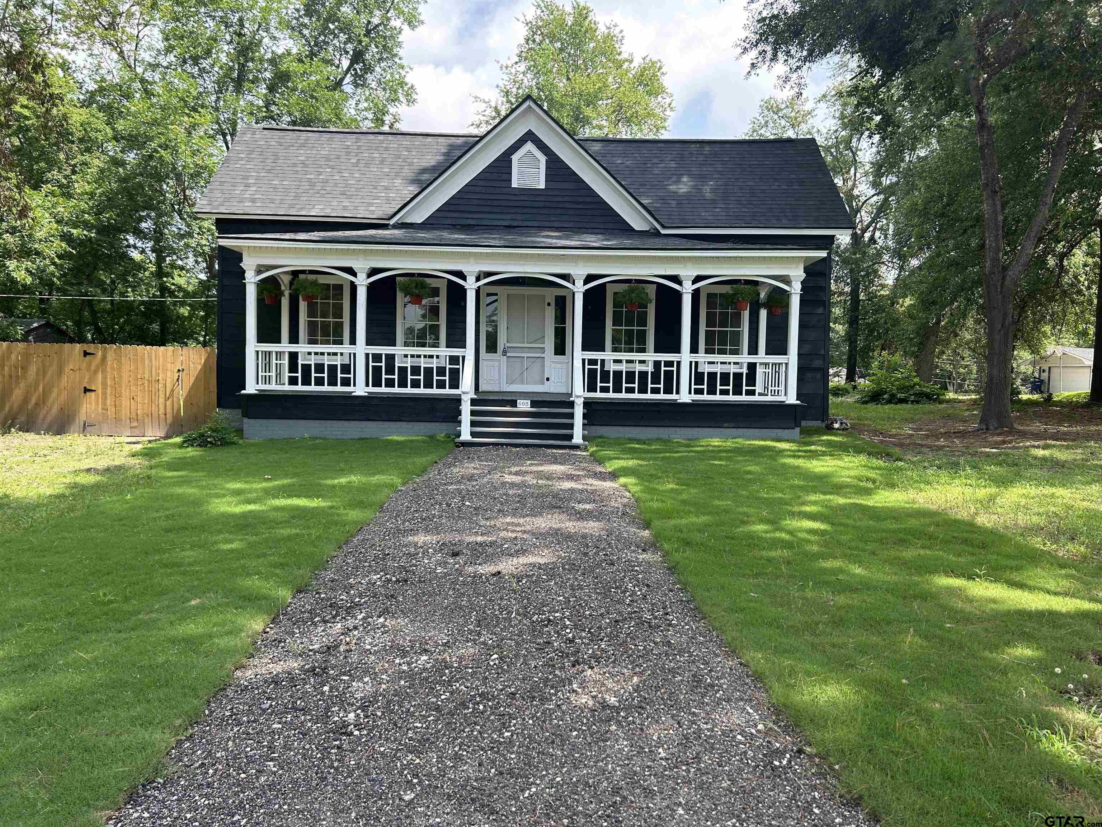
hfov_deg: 67.3
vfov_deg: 53.1
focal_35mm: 26
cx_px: 551
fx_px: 828
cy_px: 414
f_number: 1.5
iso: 50
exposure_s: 1/1019
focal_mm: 5.7
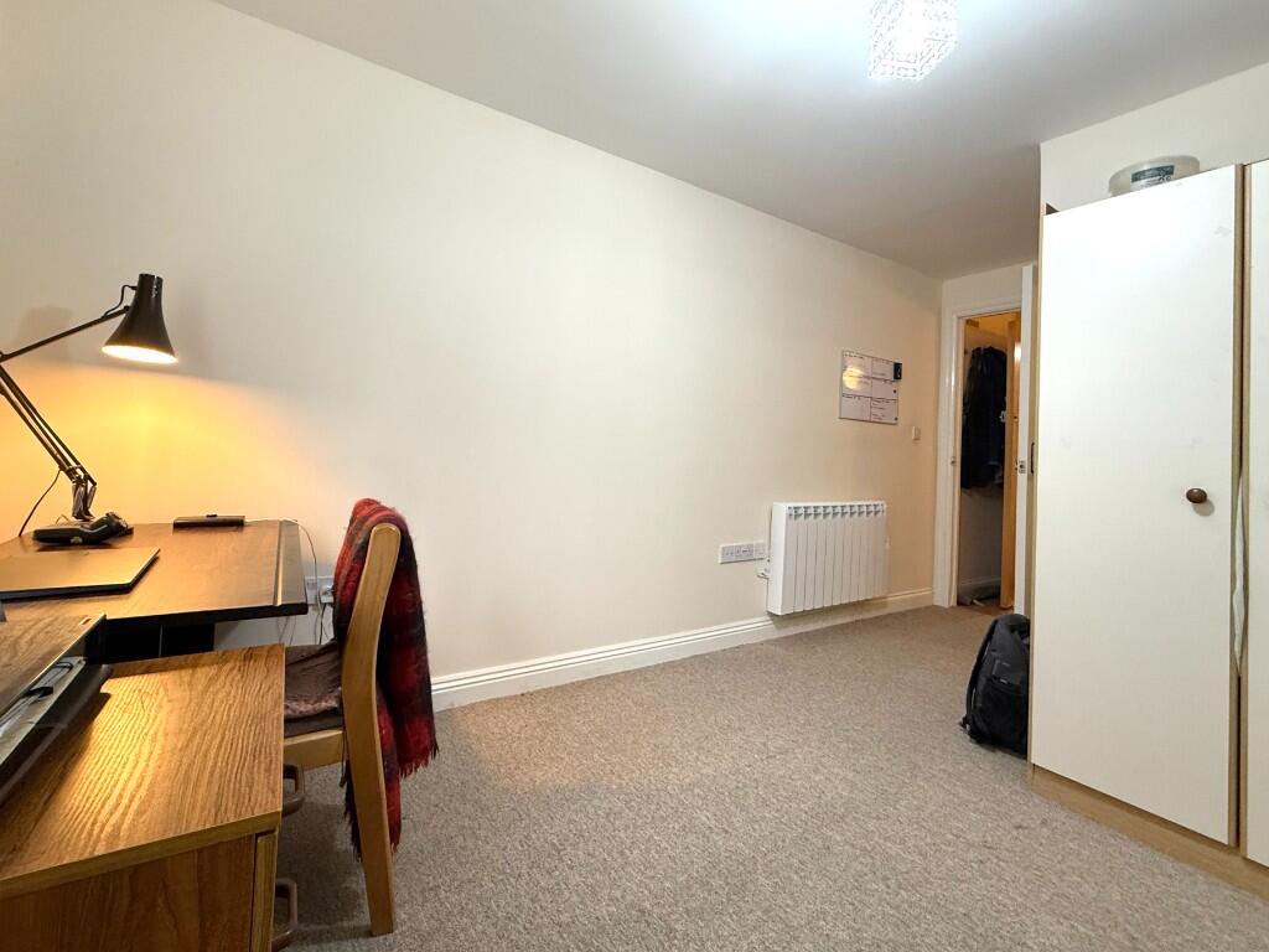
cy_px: 476
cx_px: 634
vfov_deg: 85.7
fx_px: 513
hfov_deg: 102.1
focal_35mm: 14
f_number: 2.2
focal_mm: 2.22
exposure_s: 1/50
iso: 250
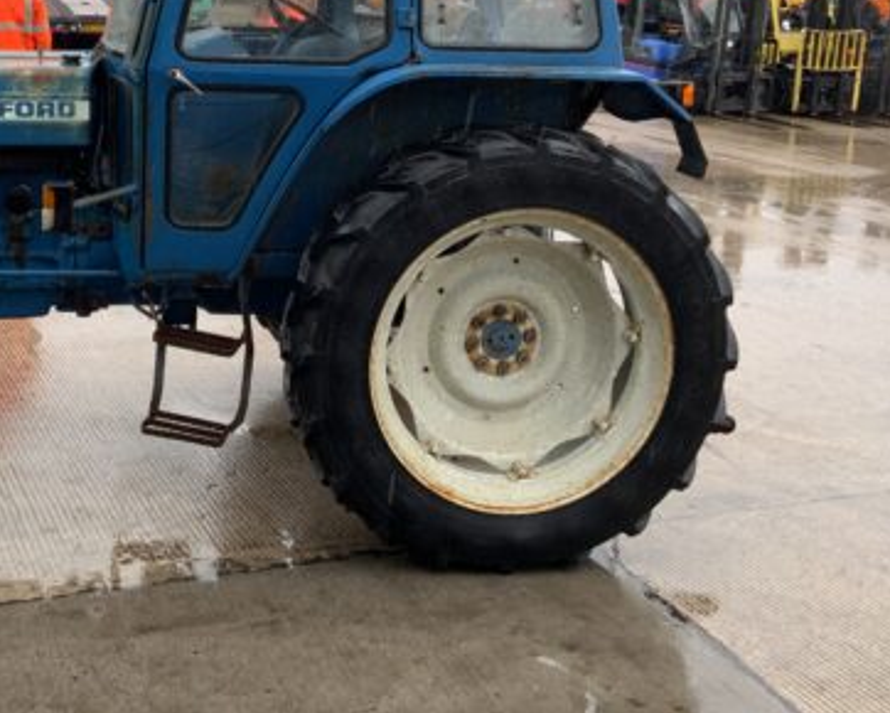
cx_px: 310
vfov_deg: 29.5
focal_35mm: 50
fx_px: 1318
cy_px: 125
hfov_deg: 37.0
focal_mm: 3
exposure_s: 1/122
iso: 20
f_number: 1.8
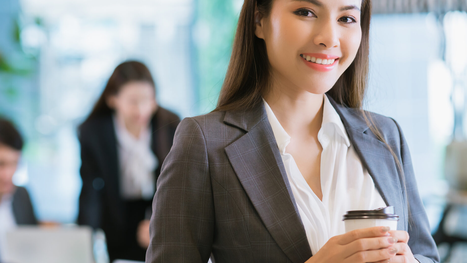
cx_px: 160
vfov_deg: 10.0
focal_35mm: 121
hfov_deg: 17.7
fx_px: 1498
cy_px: 136
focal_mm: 85
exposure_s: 1/200
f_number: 2.8
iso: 640
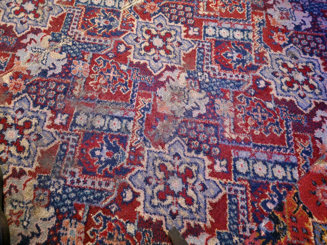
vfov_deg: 58.9
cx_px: 164
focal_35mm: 23
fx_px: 217
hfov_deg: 73.9
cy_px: 122
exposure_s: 1/11
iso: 1250
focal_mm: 5.4
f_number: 1.8
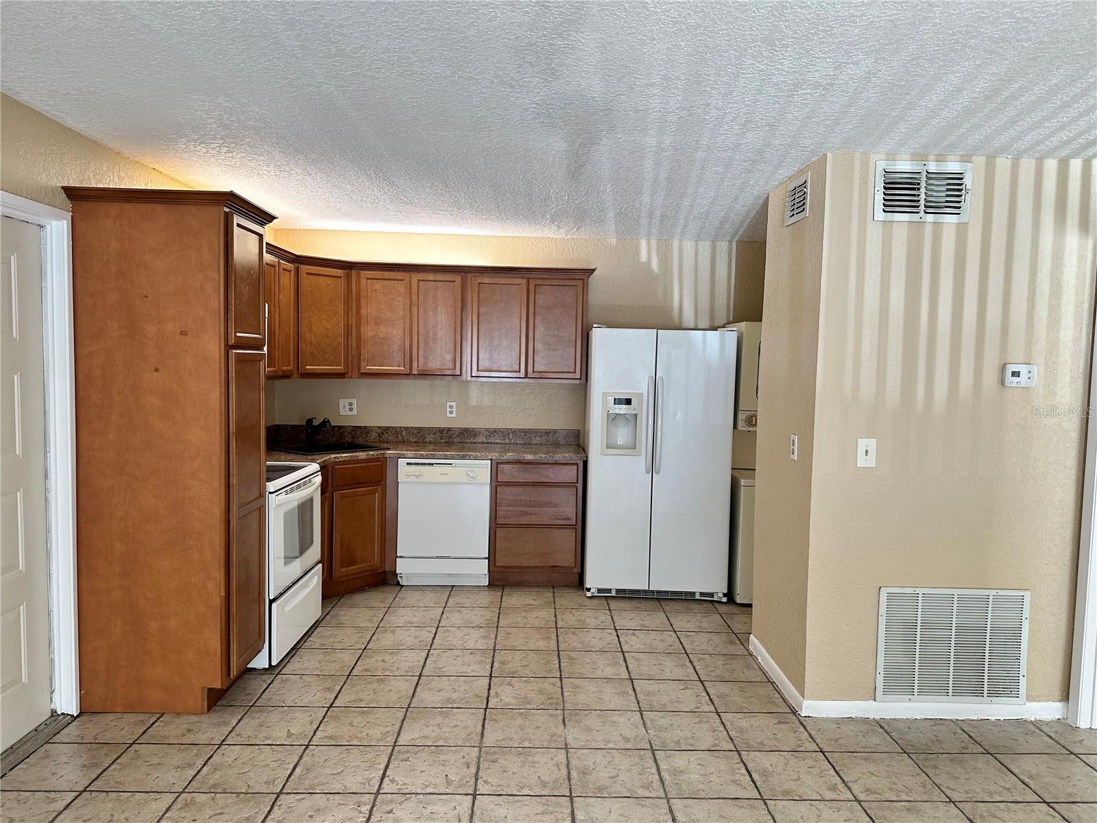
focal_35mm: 24
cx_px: 548
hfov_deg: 71.6
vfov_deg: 56.8
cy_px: 412
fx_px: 761
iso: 160
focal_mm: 6.86
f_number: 1.78
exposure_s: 1/120
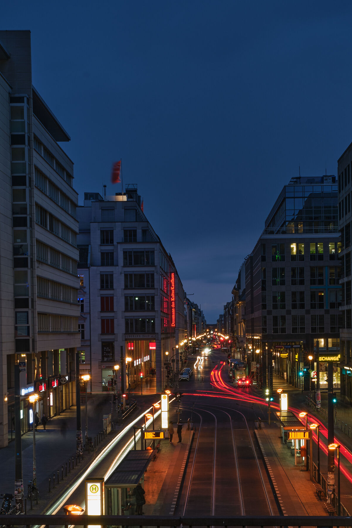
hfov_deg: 20.3
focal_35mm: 67
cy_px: 342
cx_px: 197
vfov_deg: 29.9
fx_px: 983
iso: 100
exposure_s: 15
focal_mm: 33
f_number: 16
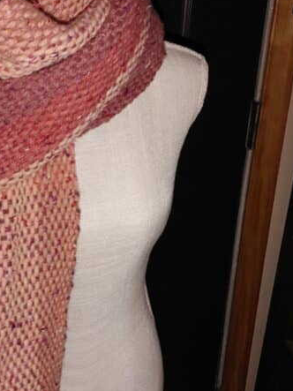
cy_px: 170
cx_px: 44
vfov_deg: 40.4
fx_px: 531
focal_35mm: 47
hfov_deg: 29.9
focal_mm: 4.81
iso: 100
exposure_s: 1/40
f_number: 1.8
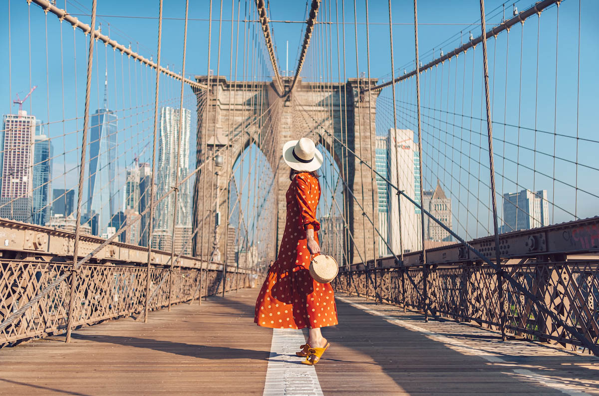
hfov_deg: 54.6
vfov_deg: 37.6
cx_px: 300
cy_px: 198
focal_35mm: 35
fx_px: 581
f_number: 2
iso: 100
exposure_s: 1/4000
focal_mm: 23
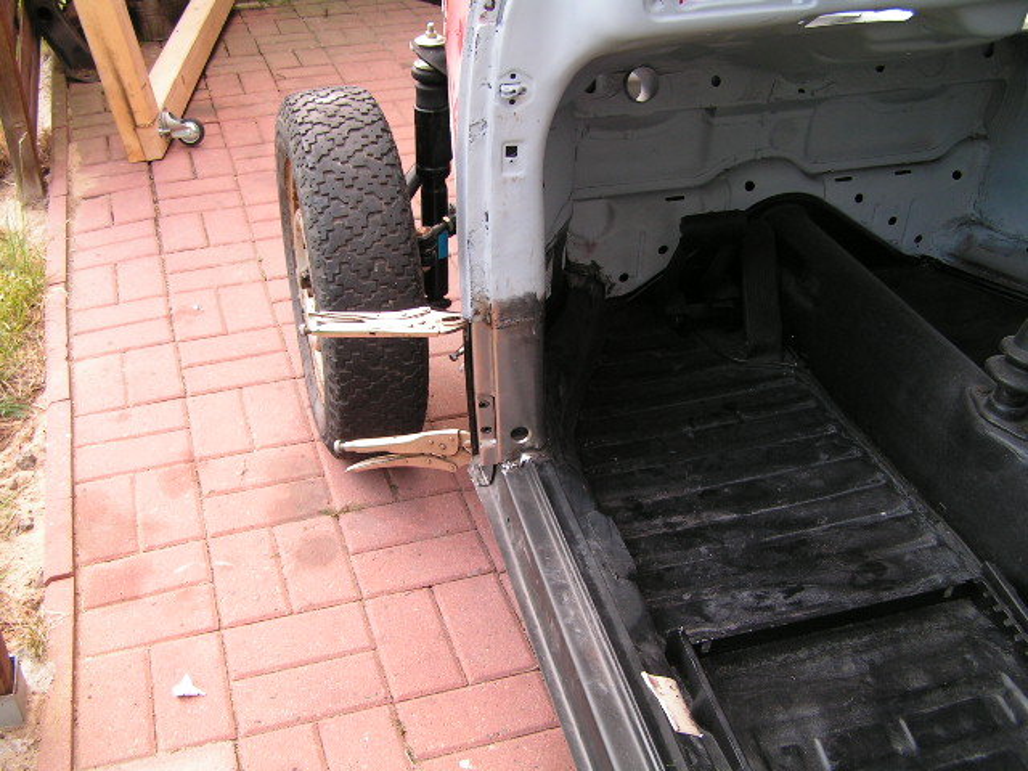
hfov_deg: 49.0
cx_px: 514
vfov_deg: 37.7
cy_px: 386
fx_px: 1128
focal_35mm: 38
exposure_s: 1/50
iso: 50
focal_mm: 6.3
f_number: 3.2
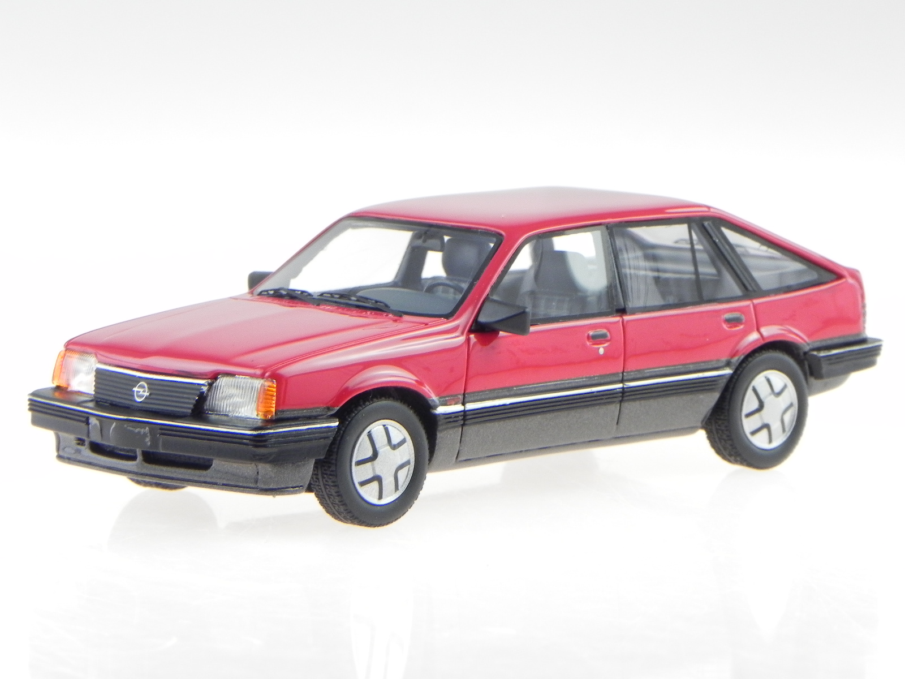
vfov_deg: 9.2
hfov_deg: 12.2
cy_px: 340
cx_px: 452
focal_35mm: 162
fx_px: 4235
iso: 259
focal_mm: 28.8
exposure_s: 1/21.3
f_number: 8
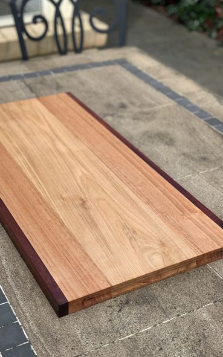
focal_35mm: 56
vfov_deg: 36.3
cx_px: 97
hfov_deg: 23.1
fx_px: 545
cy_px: 181
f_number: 2.4
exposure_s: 1/452
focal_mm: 6
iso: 16
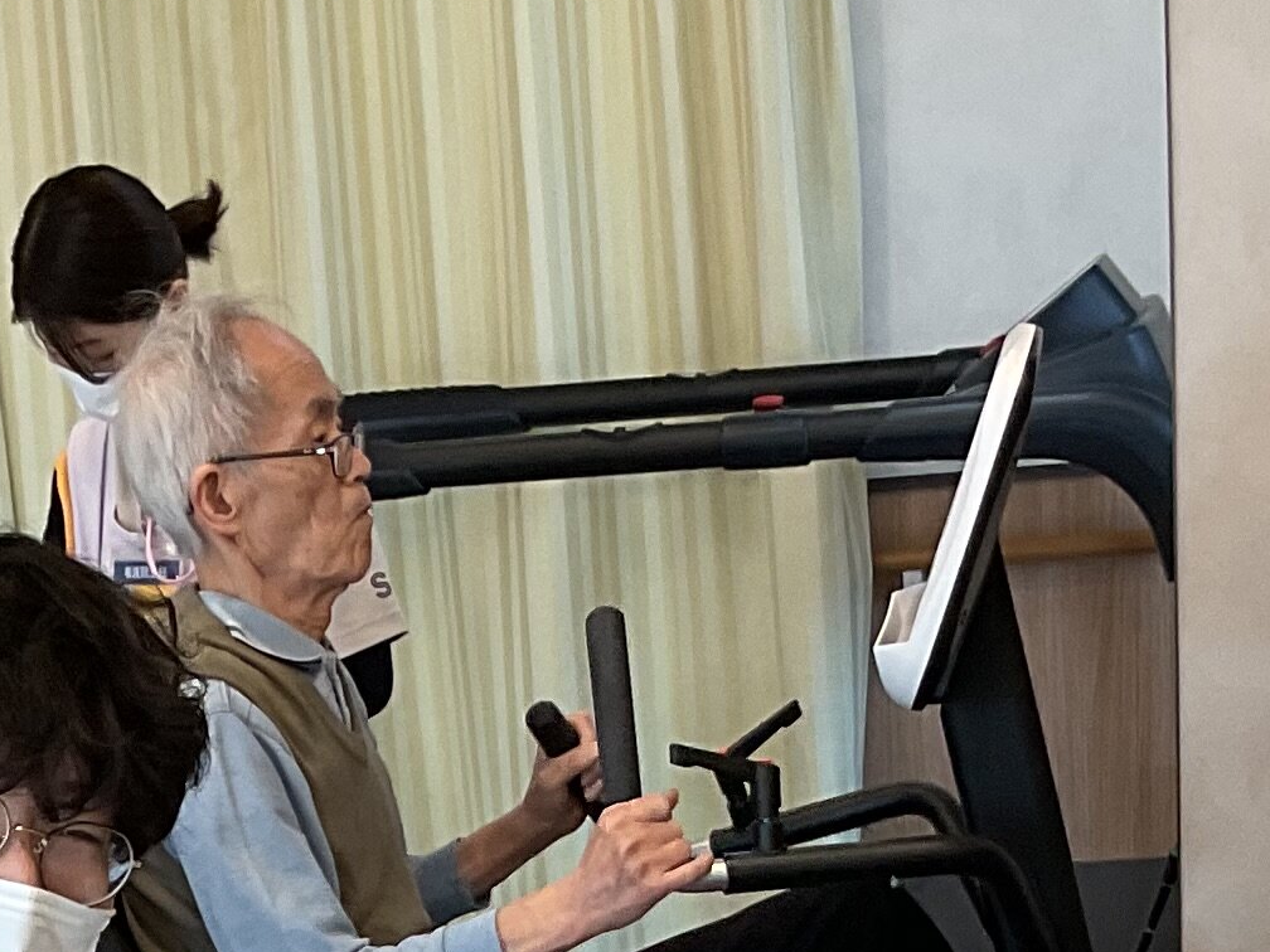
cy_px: 1825
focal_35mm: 116
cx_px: 383
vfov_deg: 11.6
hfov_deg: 16.9
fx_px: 4256
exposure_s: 1/120
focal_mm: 3
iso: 40
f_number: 1.8
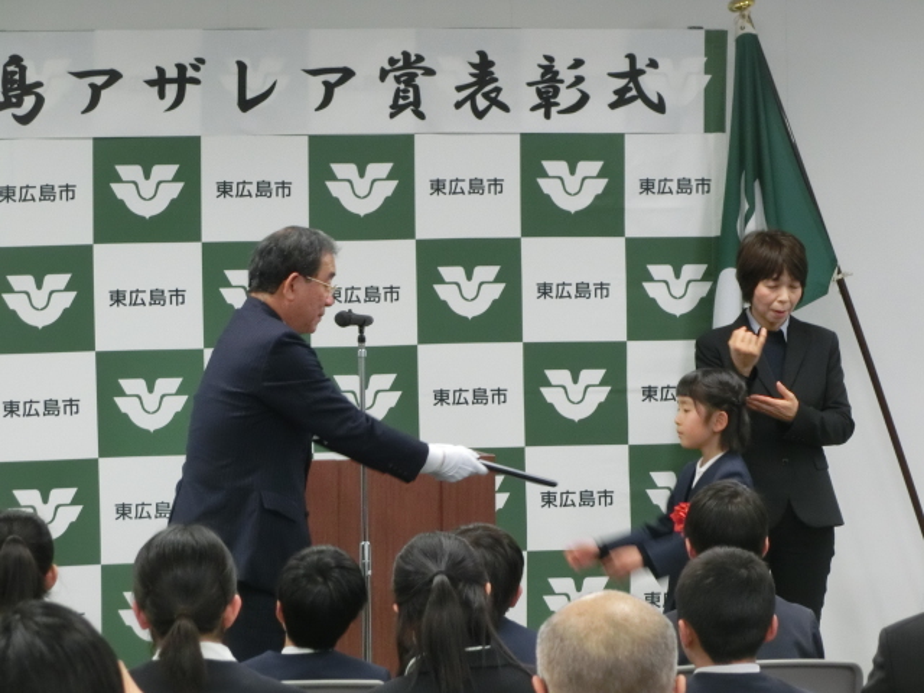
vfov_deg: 7.8
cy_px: 346
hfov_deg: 10.4
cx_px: 462
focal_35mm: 191
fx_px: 5098
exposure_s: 1/40
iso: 800
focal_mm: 34
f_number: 5.9
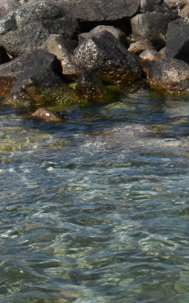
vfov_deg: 15.1
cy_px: -91
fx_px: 1089
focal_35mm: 132
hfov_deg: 9.5
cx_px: 322
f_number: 11
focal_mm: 18
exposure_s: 1/500
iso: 200
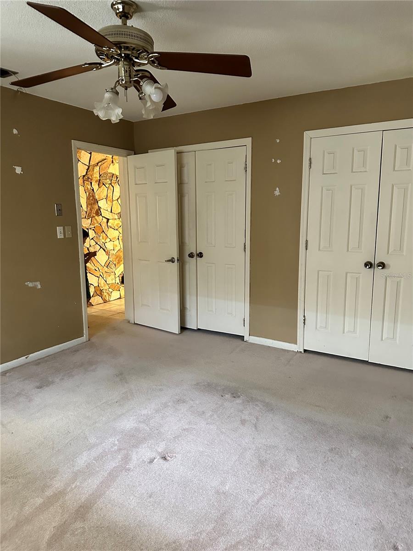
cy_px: 276
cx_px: 206
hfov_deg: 56.8
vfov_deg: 71.6
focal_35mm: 24
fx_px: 382
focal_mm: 6.86
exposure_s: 1/60
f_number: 1.78
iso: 800
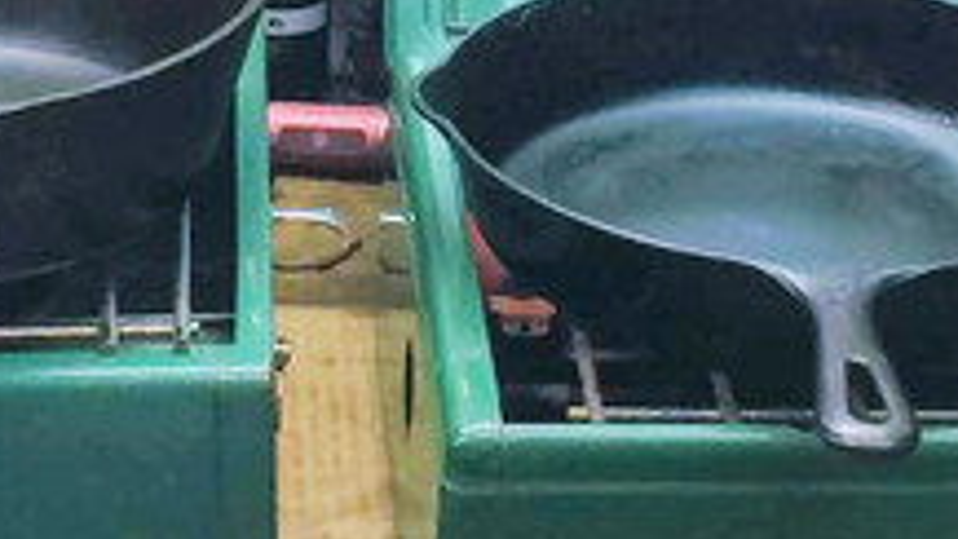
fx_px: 3937
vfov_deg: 7.6
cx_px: 417
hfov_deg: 13.9
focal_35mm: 155
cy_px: -393
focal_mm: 4.15
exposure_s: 1/30
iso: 64
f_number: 2.2
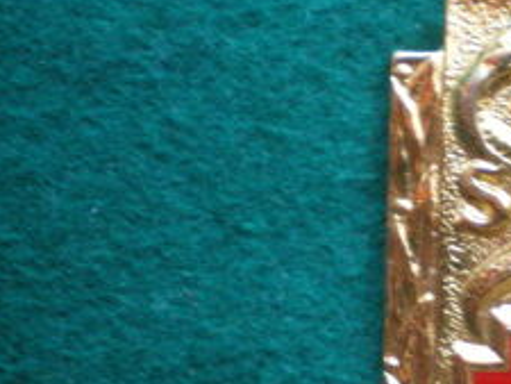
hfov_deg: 22.9
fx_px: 1196
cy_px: 327
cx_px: 543
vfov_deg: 18.0
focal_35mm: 81
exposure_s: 1/20
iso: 400
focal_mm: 6.3
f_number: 3.1
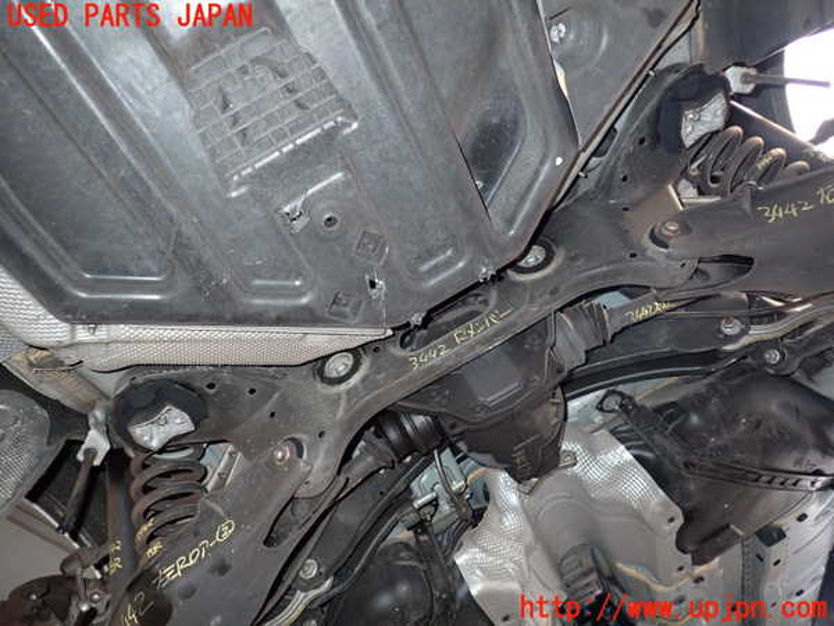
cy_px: 313
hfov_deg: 69.4
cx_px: 417
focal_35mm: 25
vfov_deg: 54.9
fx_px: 602
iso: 400
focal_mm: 4.5
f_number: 2
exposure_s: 1/125
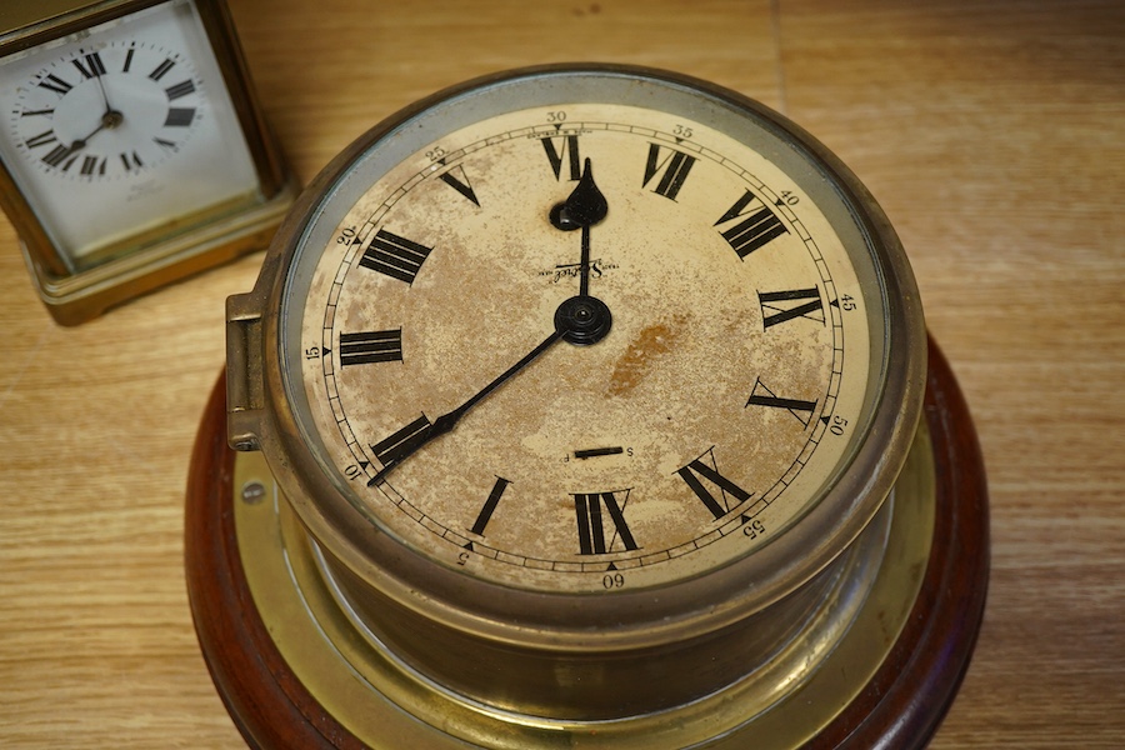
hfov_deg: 43.6
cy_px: 375
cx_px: 562
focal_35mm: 45
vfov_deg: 29.9
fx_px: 1406
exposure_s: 1/125
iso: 1250
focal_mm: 30
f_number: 6.3
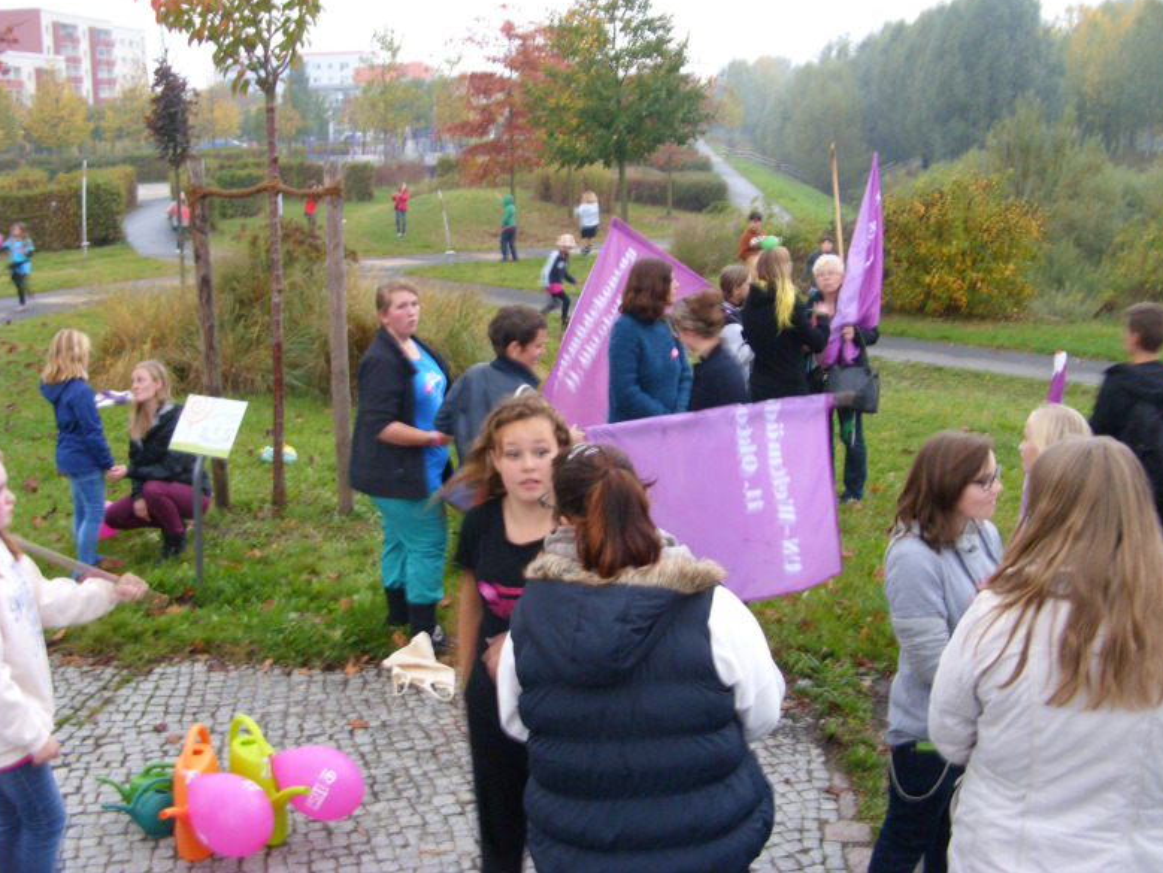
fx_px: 1311
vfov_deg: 36.8
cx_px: 585
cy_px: 427
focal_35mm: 39
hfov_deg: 47.8
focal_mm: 6.3
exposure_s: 1/9
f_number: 2.8
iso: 300
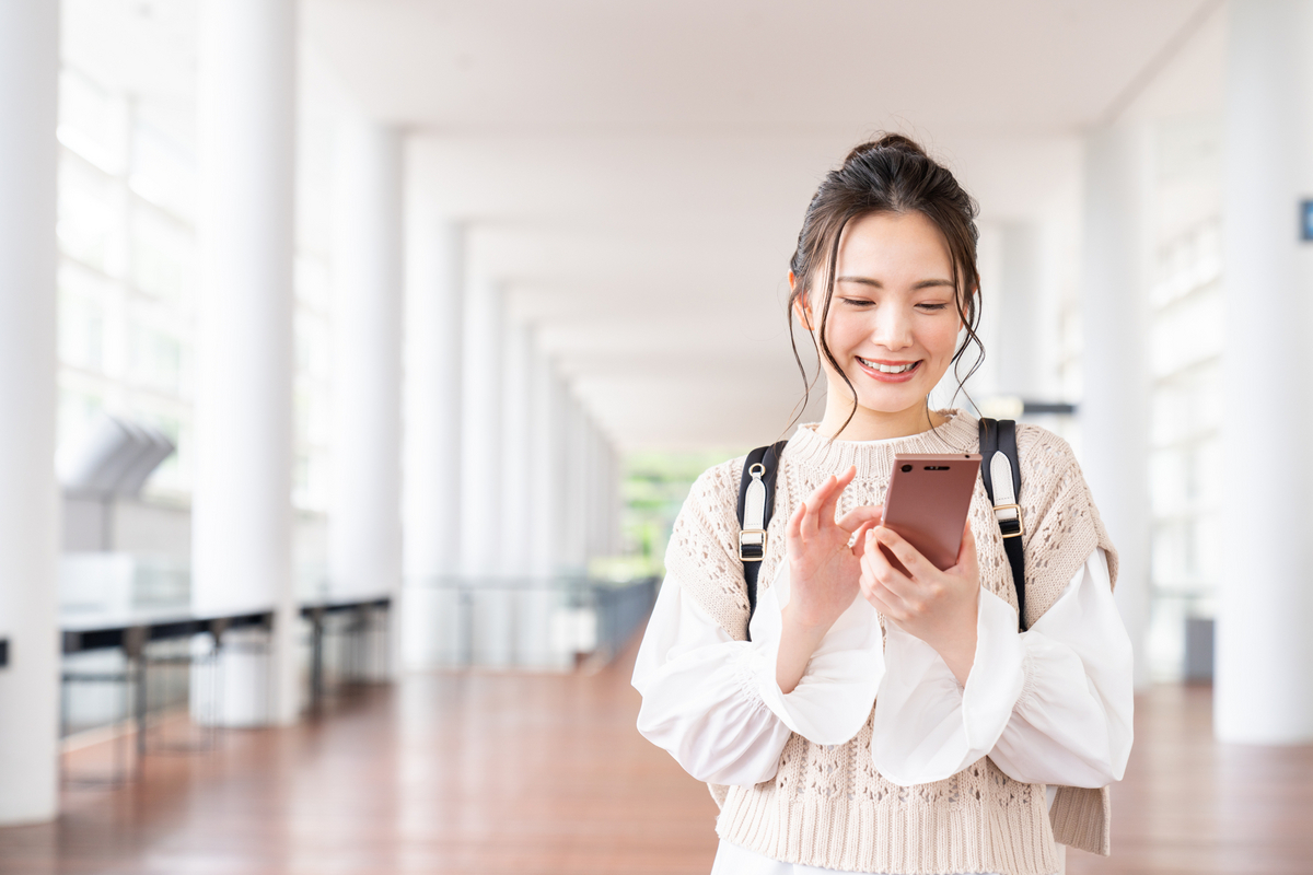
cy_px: 438
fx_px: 2188
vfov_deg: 22.6
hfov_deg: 33.4
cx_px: 656
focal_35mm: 60
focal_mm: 60
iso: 320
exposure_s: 1/160
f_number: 3.2
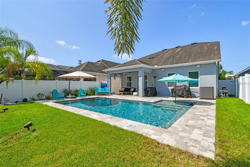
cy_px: 84
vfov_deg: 77.3
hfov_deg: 100.4
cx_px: 125
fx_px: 104
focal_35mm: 15
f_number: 7.1
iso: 100
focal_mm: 10
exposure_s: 1/250
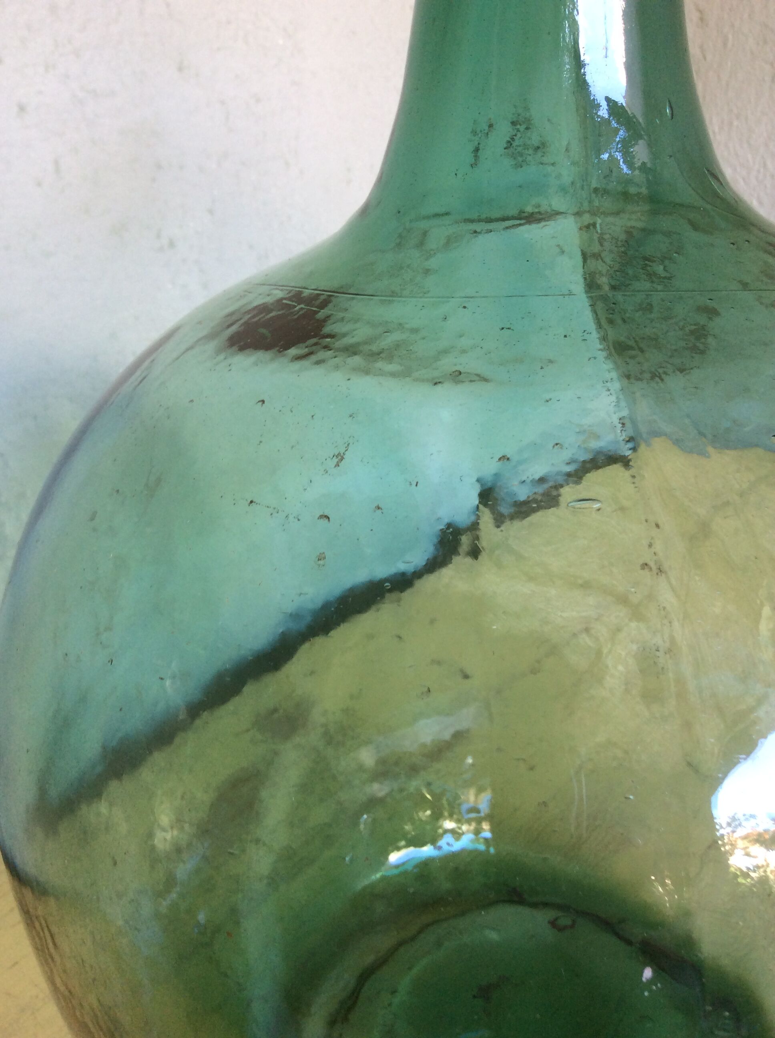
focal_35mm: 32
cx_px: 388
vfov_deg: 56.9
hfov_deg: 44.1
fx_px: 958
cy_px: 519
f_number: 2.4
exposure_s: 1/25
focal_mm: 3.3
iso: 40
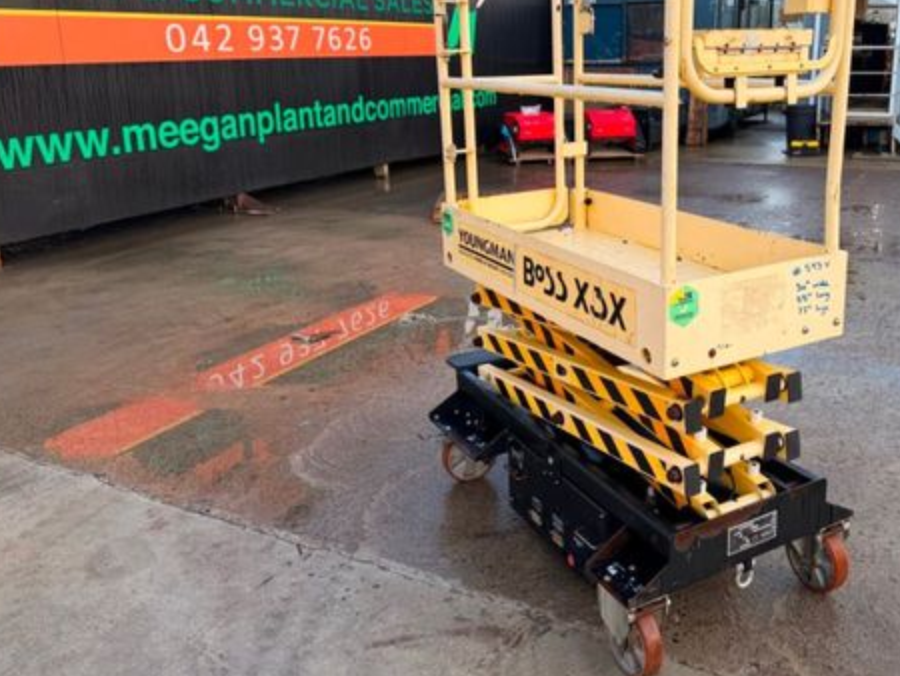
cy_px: 250
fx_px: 832
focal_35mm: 32
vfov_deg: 43.8
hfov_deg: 56.0
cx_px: 572
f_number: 1.78
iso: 64
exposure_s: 1/183
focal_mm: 6.76
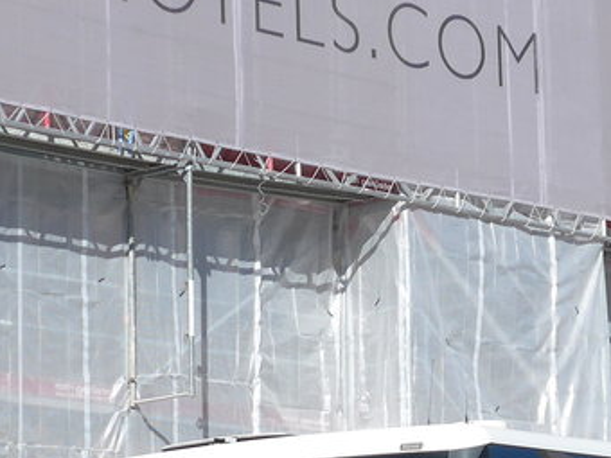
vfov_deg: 7.1
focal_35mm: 208
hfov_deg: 9.5
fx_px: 3671
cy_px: 550
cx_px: 415
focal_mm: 12
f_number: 3.5
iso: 80
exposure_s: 1/1300
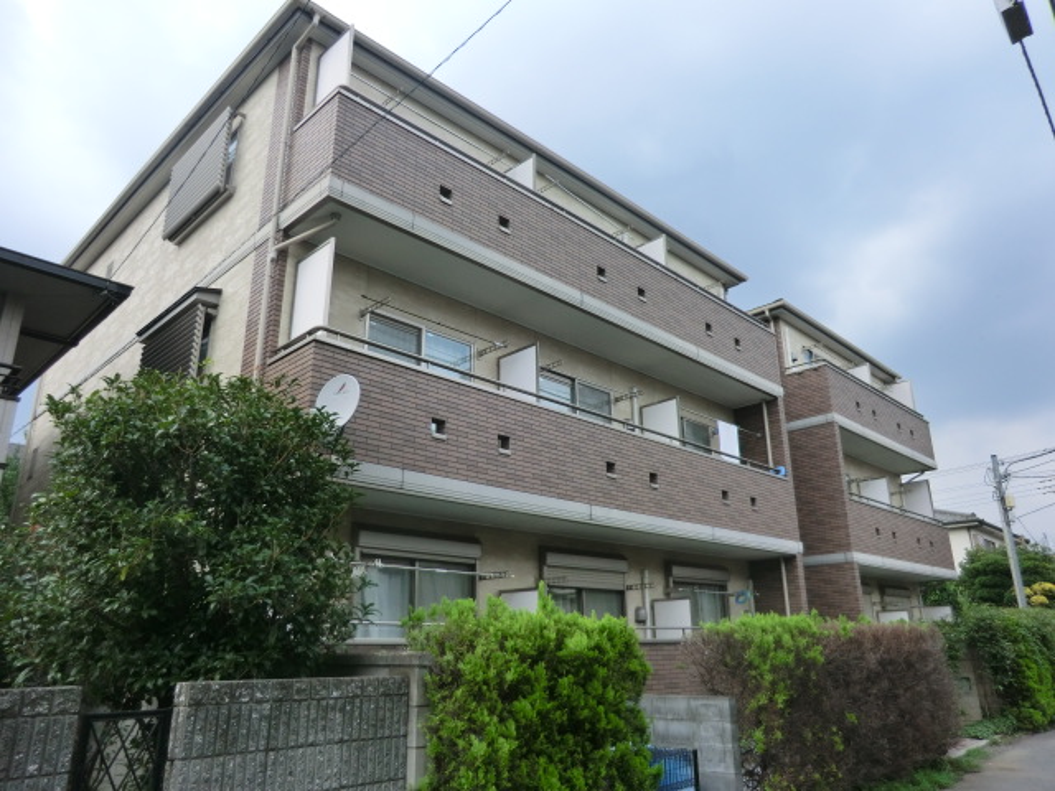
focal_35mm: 24
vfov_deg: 56.8
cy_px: 396
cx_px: 528
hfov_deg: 71.6
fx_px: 731
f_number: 3.2
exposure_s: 1/125
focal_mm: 4.3
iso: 80
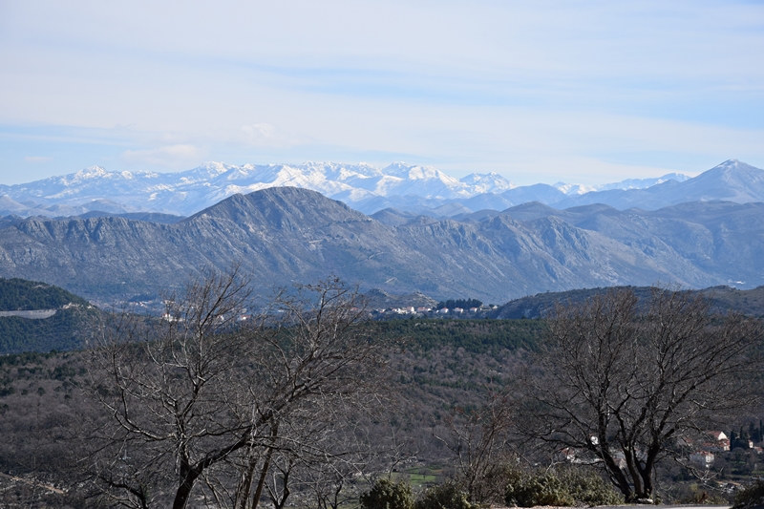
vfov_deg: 13.8
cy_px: 254
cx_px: 382
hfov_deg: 20.6
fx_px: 2100
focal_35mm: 99
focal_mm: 66
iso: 200
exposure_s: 1/800
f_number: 7.1
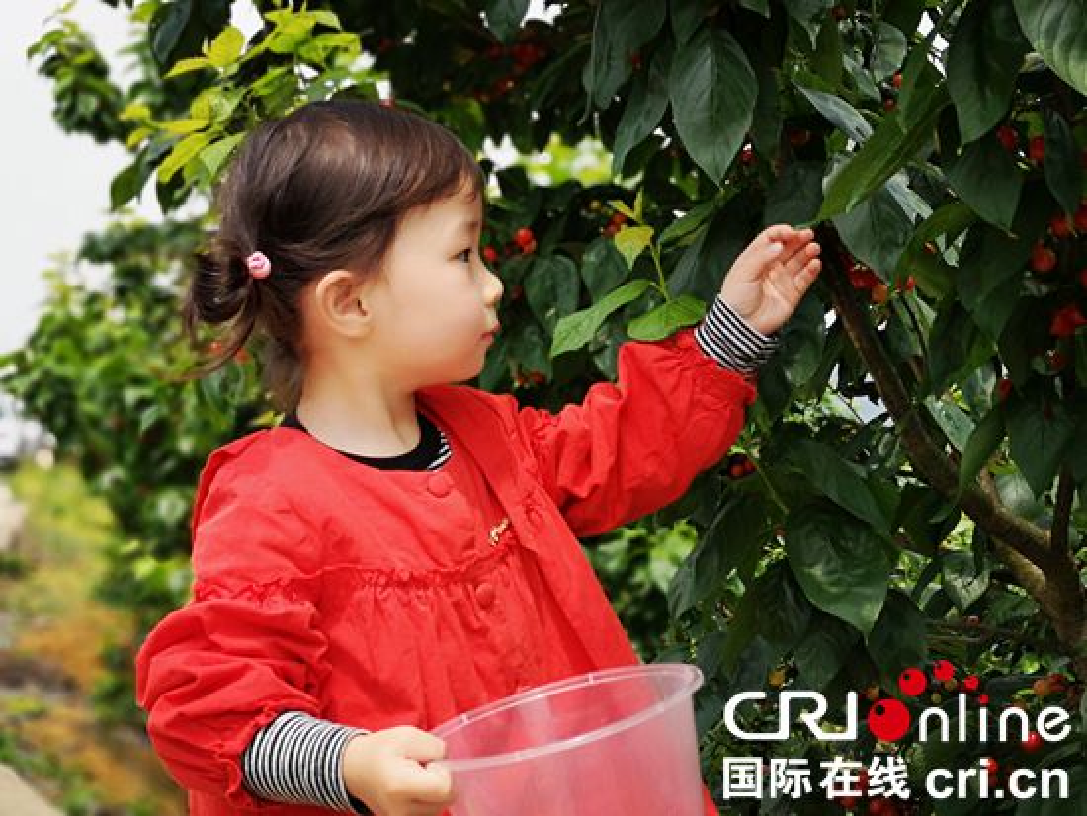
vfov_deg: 27.1
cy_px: 408
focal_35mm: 54
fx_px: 1696
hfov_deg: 35.5
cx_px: 544
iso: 50
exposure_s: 1/1287
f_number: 1.8
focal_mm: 3.95
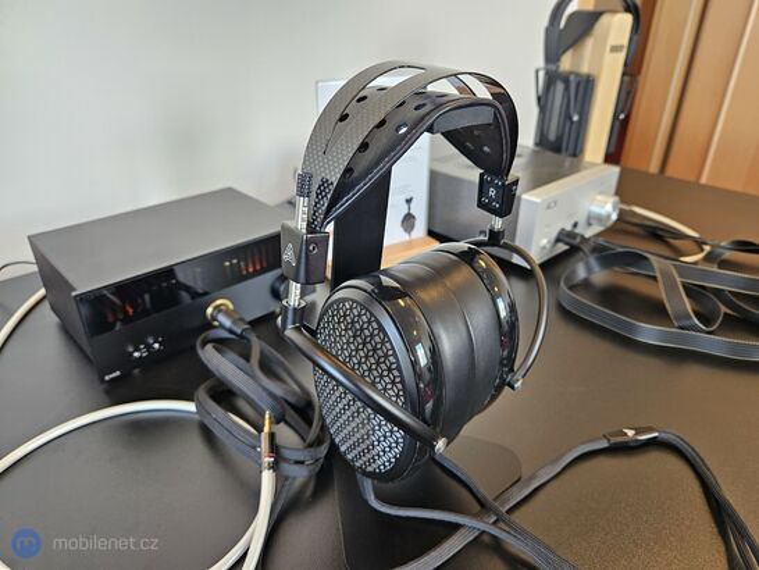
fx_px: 505
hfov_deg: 73.9
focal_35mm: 23
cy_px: 285
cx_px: 380
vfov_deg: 58.9
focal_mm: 5.4
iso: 320
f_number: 1.8
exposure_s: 1/200
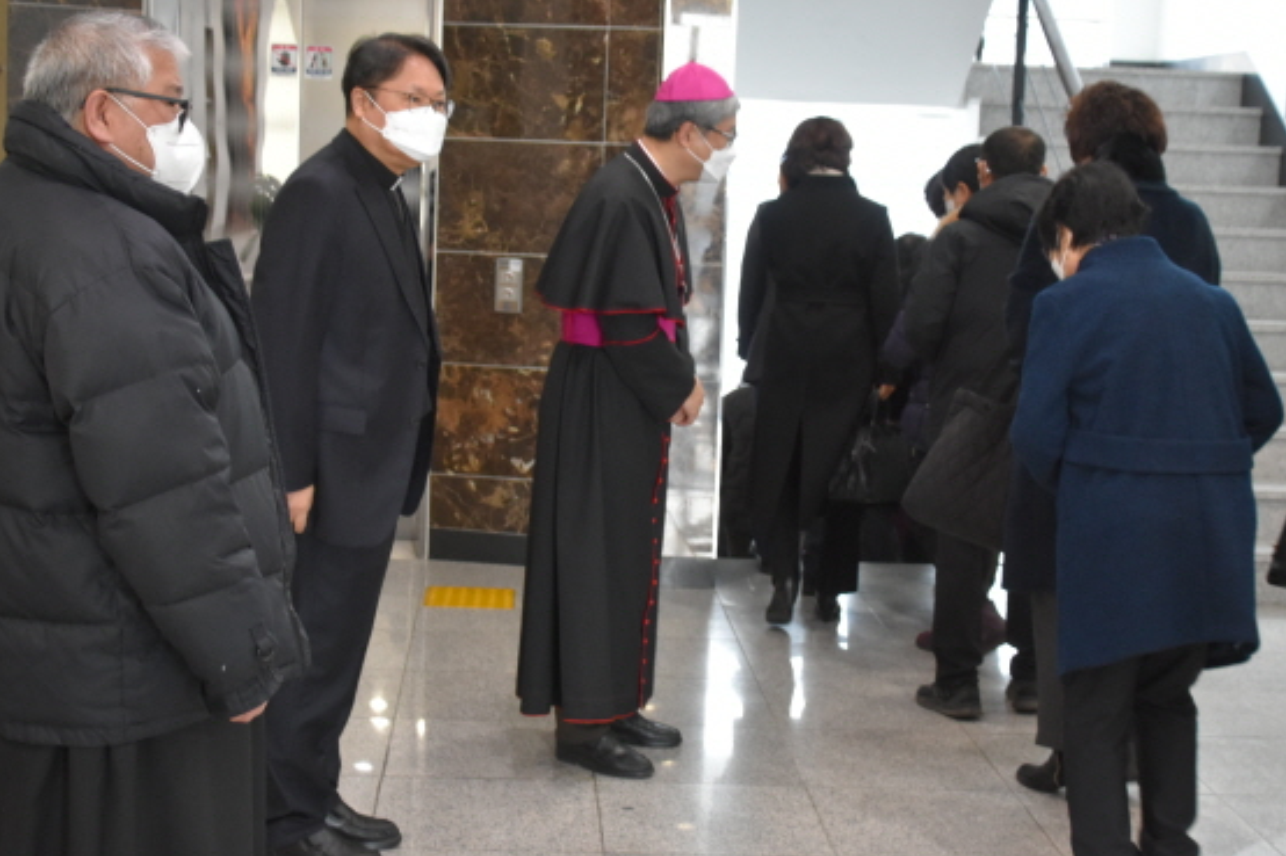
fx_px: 1928
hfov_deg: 36.9
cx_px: 629
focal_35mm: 54
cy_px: 363
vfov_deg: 25.0
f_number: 4
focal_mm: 28
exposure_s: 1/60
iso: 1600
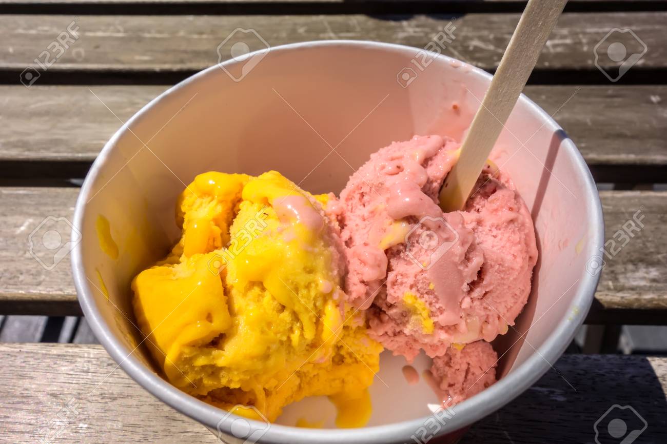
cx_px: 334
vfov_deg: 46.4
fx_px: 519
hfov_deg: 65.5
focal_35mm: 28
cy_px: 222
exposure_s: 1/1000
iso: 125
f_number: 8
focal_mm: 10.4
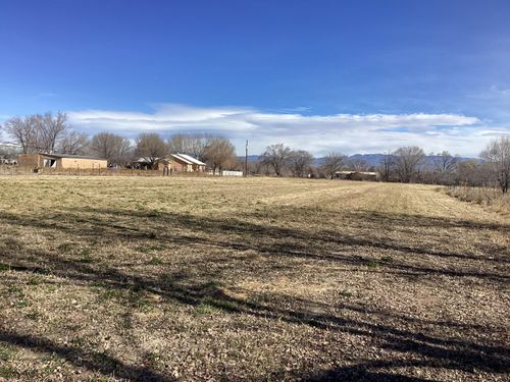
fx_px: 457
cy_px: 191
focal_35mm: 31
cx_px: 255
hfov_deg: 58.4
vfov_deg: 45.4
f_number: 2.4
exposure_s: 1/1631
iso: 25
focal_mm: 3.3
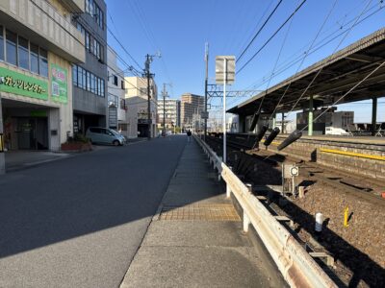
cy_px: 144
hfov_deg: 71.6
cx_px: 192
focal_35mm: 24
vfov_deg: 56.8
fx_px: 267
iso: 80
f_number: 1.78
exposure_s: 1/2959
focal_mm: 6.76
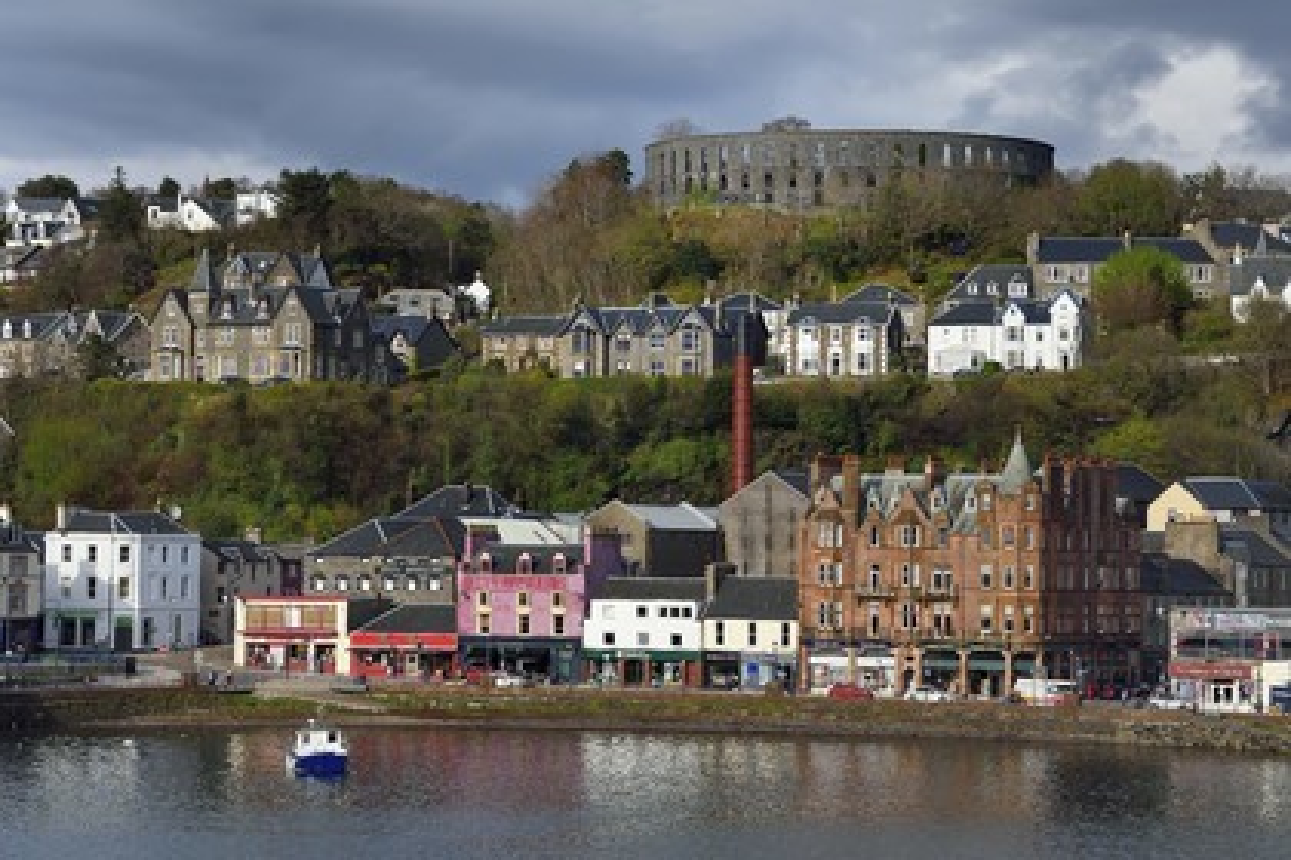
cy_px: 430
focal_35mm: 120
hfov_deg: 17.1
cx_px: 646
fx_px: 4303
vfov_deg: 11.4
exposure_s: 1/320
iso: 200
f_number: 10
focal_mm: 120
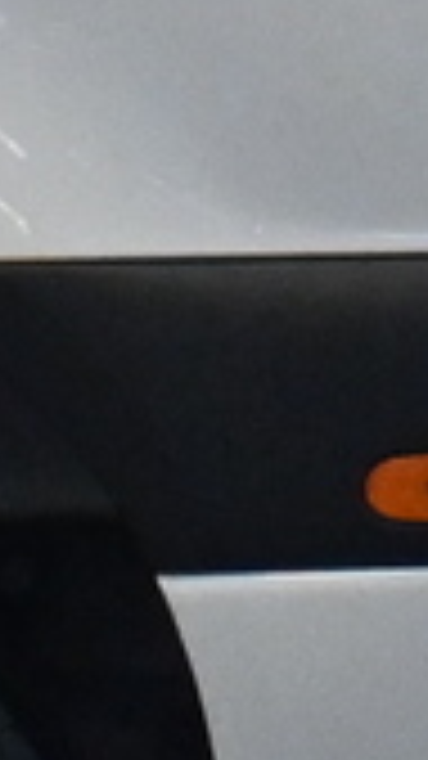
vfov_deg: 5.7
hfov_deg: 3.1
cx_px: 1874
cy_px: -800
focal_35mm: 371
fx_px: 7489
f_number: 6.3
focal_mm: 20
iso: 2500
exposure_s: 1/60
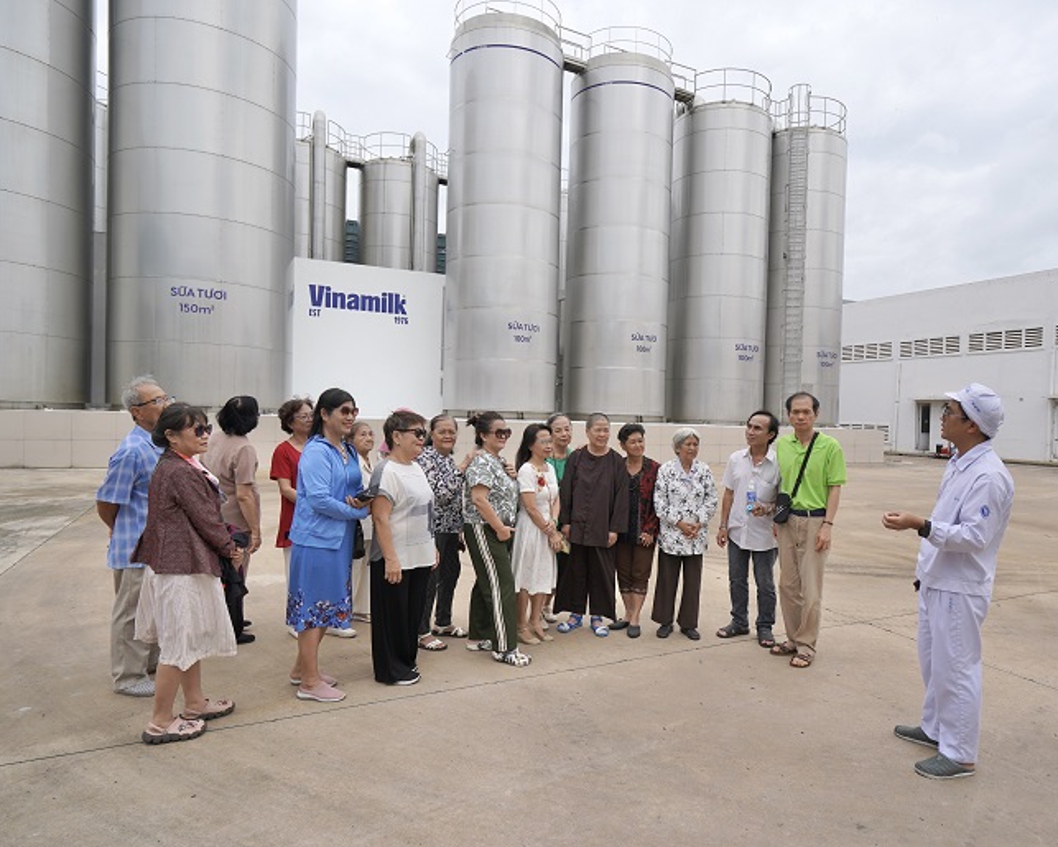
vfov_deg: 65.6
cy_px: 433
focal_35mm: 21
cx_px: 579
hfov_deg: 77.4
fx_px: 658
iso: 100
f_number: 4
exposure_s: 1/1000
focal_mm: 18
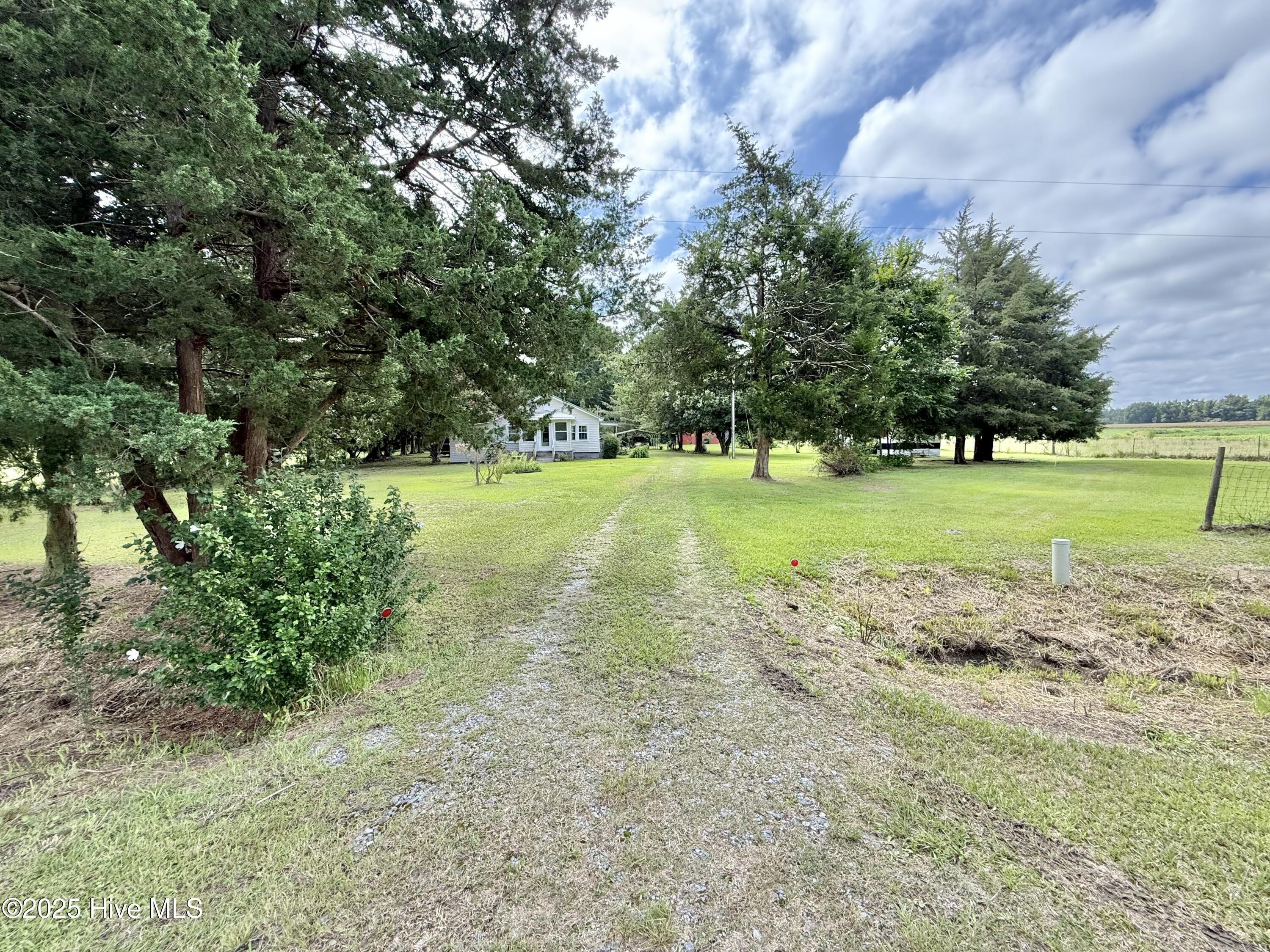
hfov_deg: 102.1
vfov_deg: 85.7
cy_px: 476
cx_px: 635
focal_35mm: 14
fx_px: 514
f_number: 2.2
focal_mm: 2.22
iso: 64
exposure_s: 1/514
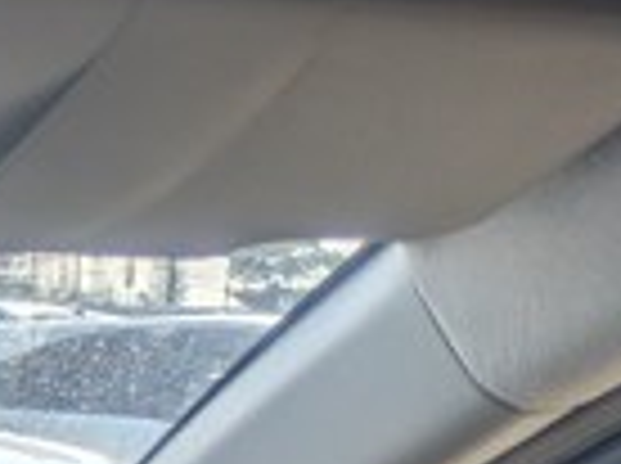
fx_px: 2597
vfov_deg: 9.7
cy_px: 797
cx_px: -1145
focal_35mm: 145
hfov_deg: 10.4
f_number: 1.89
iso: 46
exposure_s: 1/2028
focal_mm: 5.43
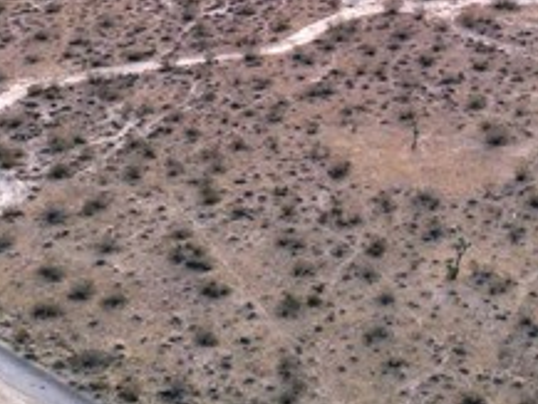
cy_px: -330
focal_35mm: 113
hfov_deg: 17.4
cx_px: 302
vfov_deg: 12.0
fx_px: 1757
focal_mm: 6.72
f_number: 1.7
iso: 100
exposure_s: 1/40
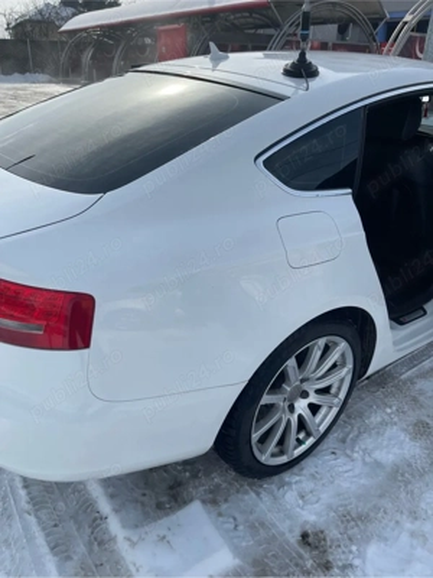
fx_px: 417
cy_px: 289
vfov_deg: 69.4
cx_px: 216
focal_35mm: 25
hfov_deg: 54.9
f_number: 1.6
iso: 32
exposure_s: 1/4902
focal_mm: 5.1
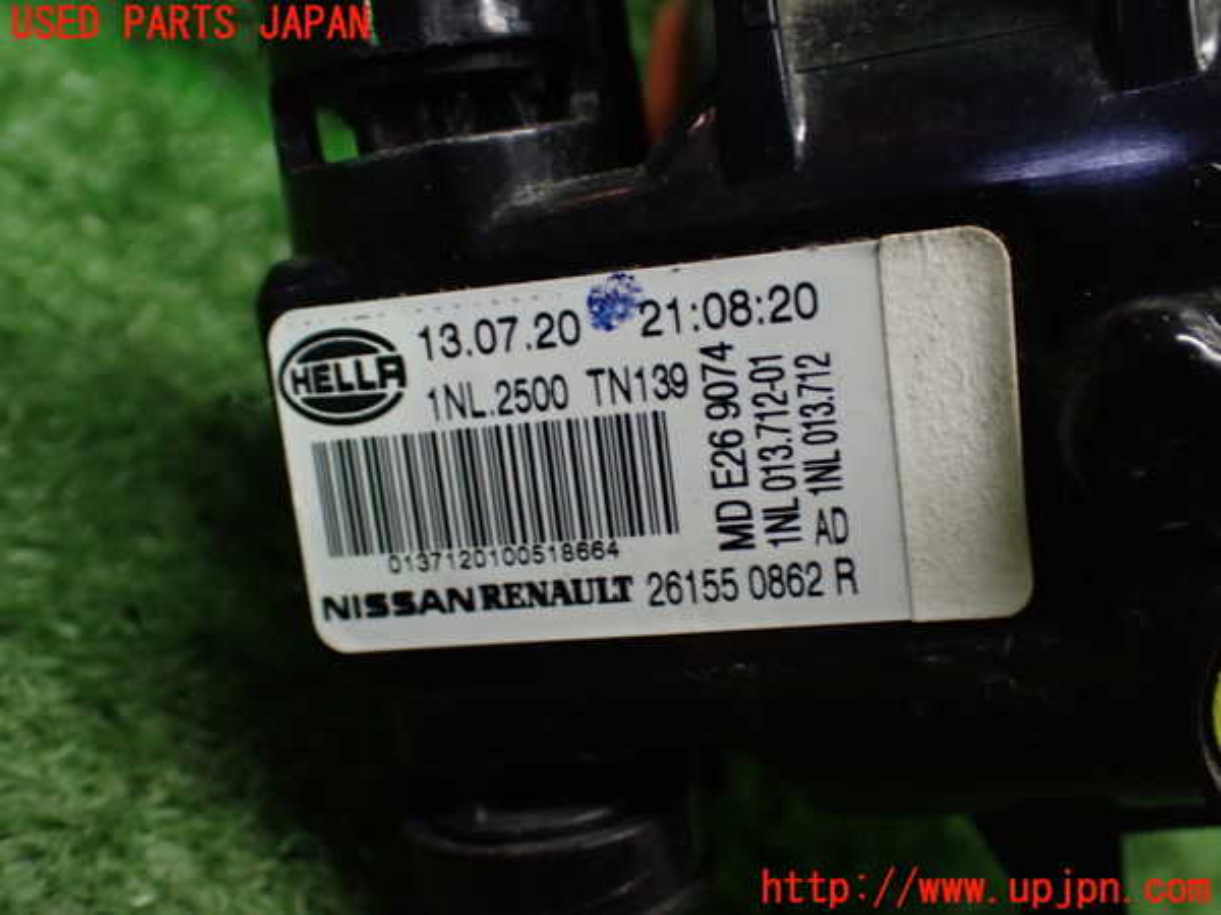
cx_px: 610
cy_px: 458
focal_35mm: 41
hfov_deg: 45.8
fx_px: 1446
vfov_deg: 35.1
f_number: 2.8
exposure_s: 1/100
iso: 800
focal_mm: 7.31
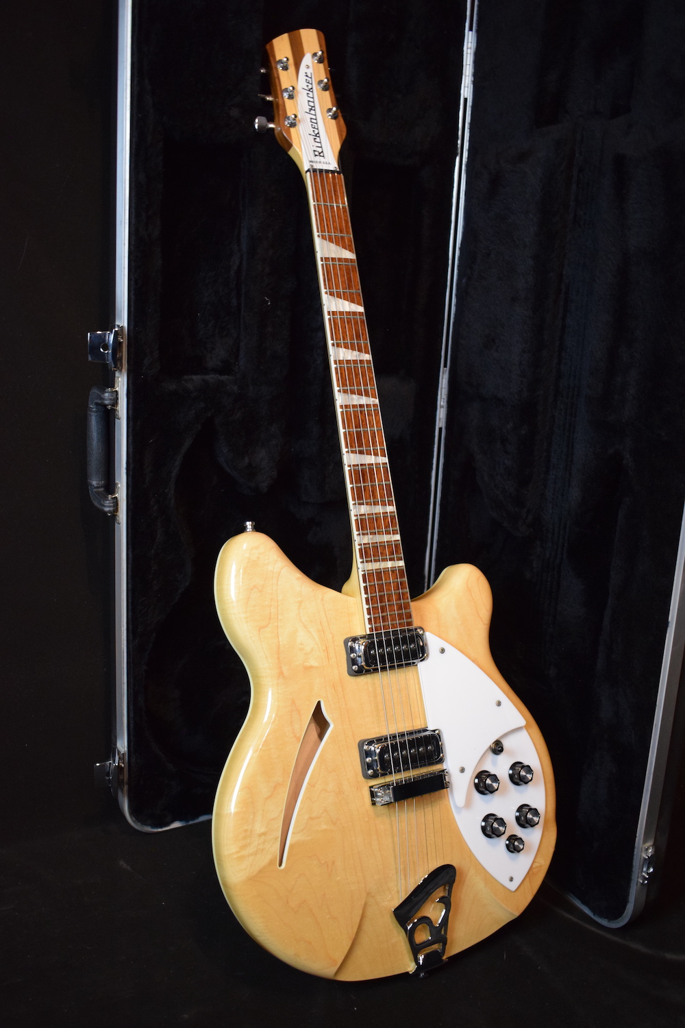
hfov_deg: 38.4
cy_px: 514
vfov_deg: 55.1
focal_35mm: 34
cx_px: 342
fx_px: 985
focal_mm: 23
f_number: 3.8
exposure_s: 1/60
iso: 1800
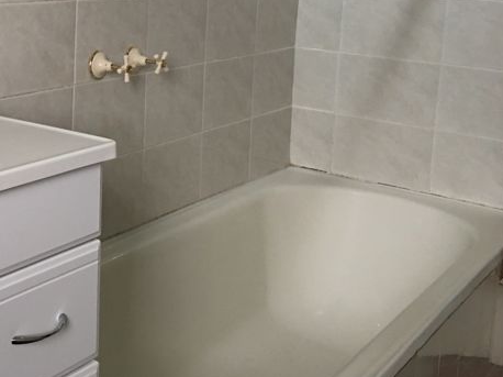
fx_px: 828
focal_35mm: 57
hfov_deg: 31.6
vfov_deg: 24.8
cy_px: 32
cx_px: 20
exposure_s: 1/17
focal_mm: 4.15
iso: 80
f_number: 2.2
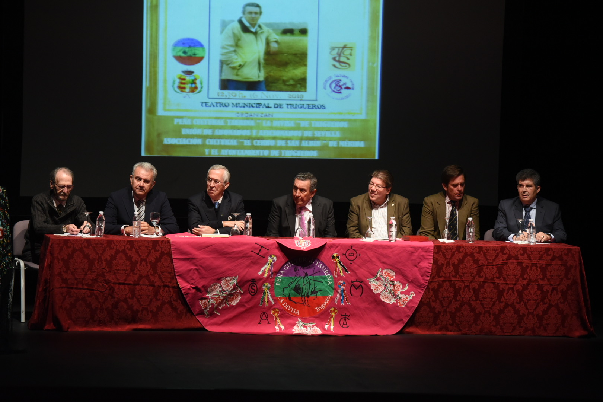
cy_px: 201
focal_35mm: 165
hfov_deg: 12.5
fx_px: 2764
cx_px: 302
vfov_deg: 8.3
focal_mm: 165
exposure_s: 1/125
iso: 2500
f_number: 5.6
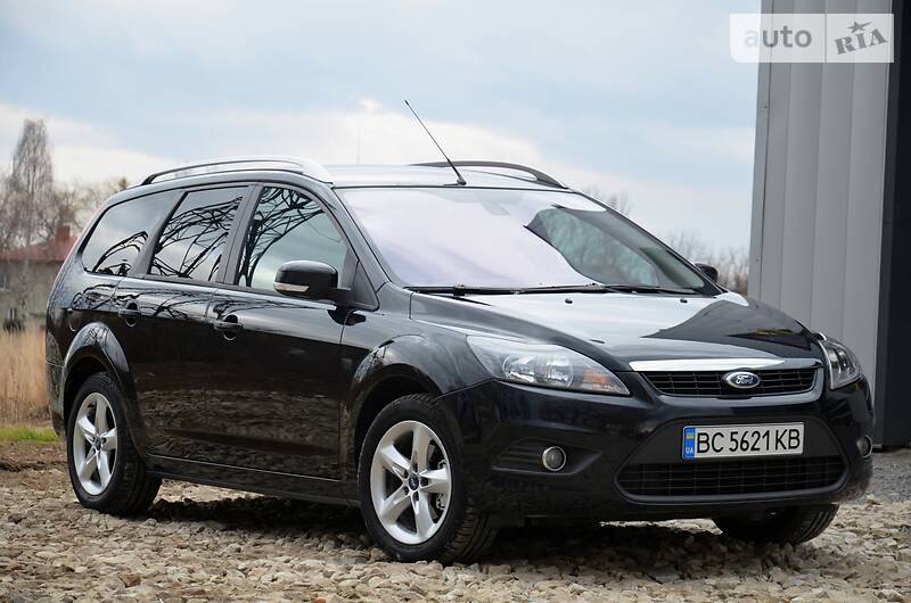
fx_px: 3031
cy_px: 302
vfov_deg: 11.4
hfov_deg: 17.1
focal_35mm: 120
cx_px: 456
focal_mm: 80
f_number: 5.6
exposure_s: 1/125
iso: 400
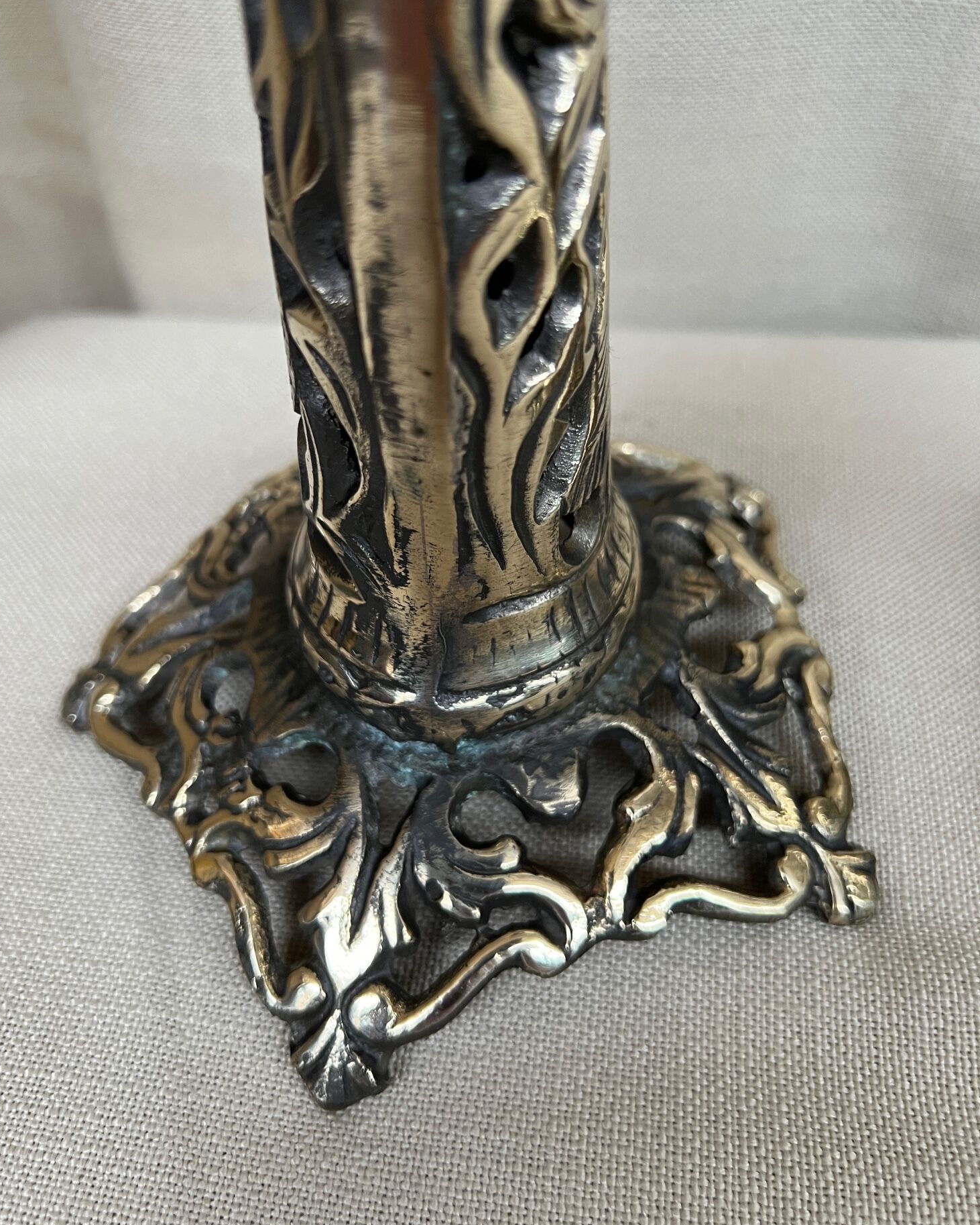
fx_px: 1015
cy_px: 563
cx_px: 475
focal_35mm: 28
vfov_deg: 62.1
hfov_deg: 51.5
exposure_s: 1/73
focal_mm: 5.7
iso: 125
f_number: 1.5
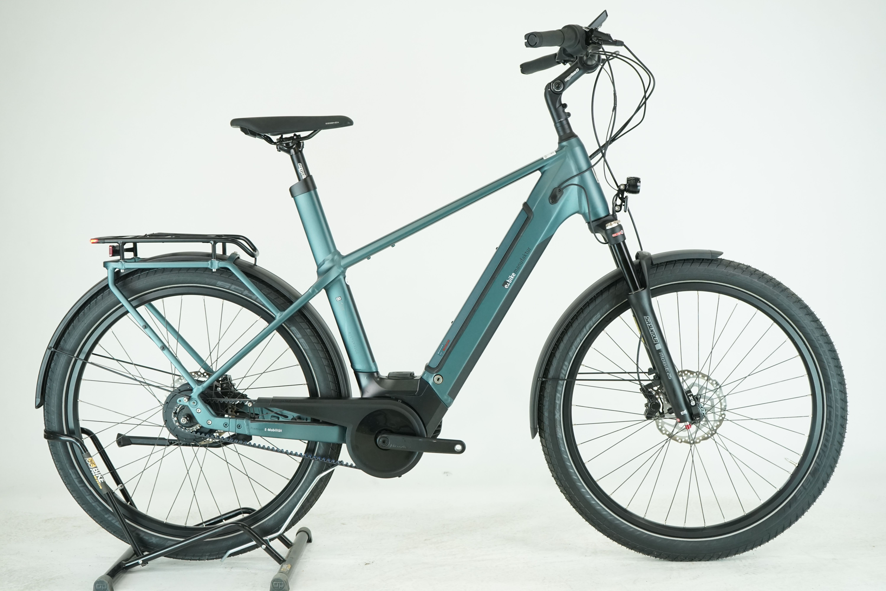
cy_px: 296
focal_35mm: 50
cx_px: 443
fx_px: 1230
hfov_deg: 39.6
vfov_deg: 27.0
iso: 1600
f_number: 5.6
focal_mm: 50
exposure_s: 1/200
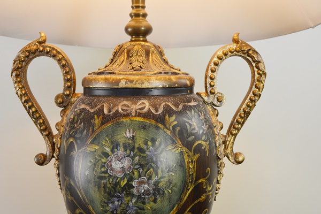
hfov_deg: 53.1
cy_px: 107
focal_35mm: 36
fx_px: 321
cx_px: 160
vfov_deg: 36.9
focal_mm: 24
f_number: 5.6
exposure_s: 1/125
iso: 400
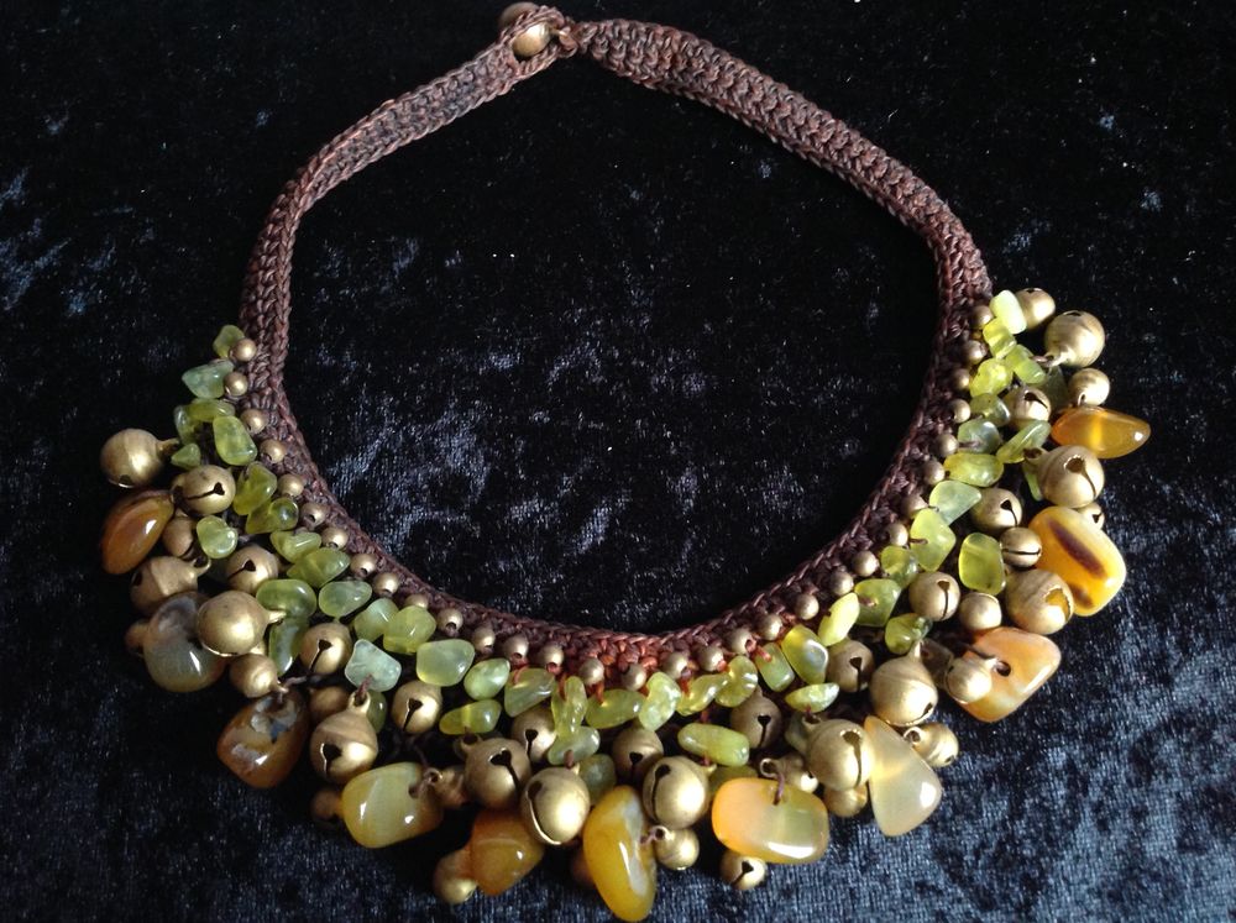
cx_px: 618
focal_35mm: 35
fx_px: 1248
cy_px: 462
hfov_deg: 52.7
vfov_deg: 40.6
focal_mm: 4.28
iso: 320
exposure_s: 1/15
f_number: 2.4
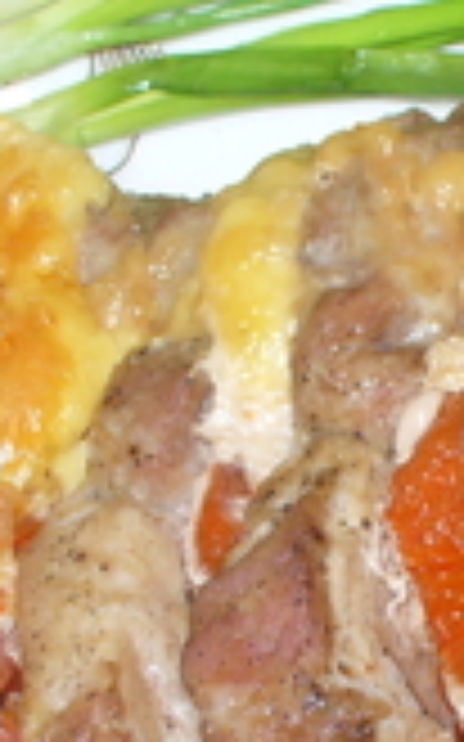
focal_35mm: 131
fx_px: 2653
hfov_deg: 9.7
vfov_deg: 15.8
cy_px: 627
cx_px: 685
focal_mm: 6.1
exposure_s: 1/60
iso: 80
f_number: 2.8
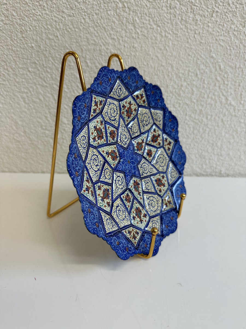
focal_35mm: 24
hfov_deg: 56.8
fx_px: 227
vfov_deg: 71.6
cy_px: 164
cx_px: 123
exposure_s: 1/100
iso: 64
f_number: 1.8
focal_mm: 6.9
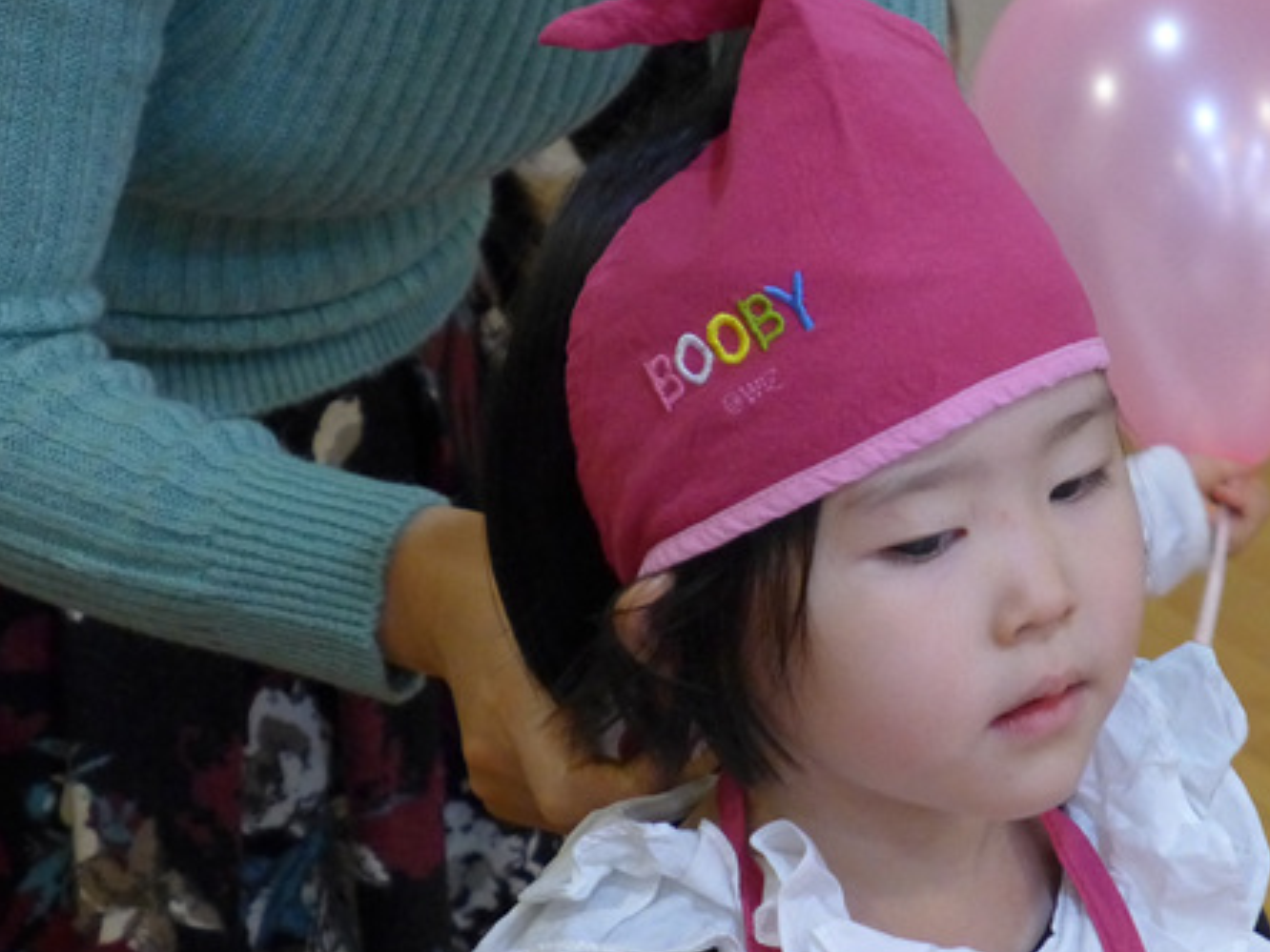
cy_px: 732
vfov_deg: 10.3
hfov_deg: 13.7
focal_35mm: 144
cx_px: 884
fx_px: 5283
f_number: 2.2
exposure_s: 1/200
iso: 800
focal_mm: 15.7
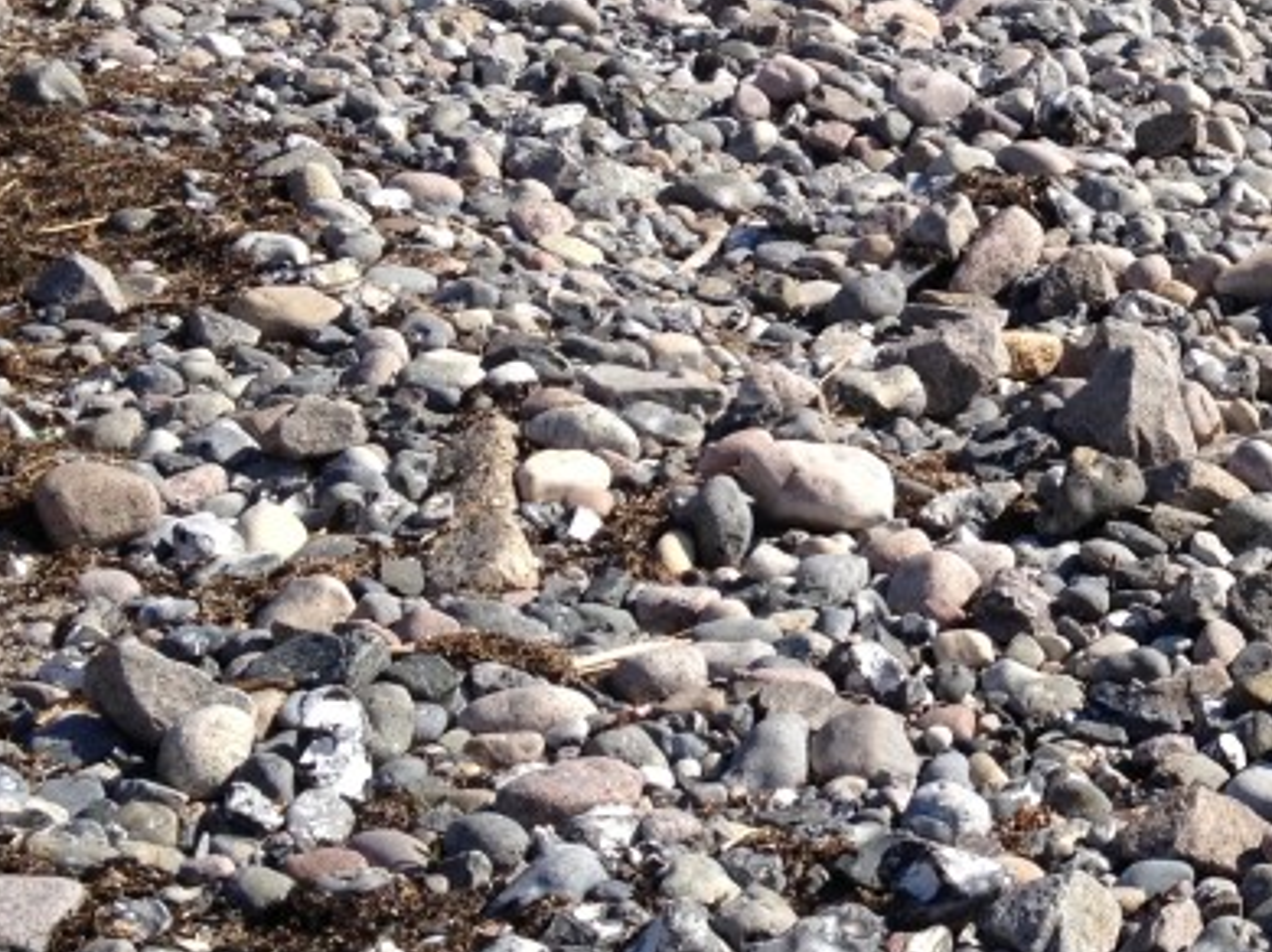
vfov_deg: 16.0
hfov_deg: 20.5
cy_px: 293
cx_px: 1331
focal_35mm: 92
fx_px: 3379
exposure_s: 1/1783
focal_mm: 4.28
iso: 50
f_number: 2.4
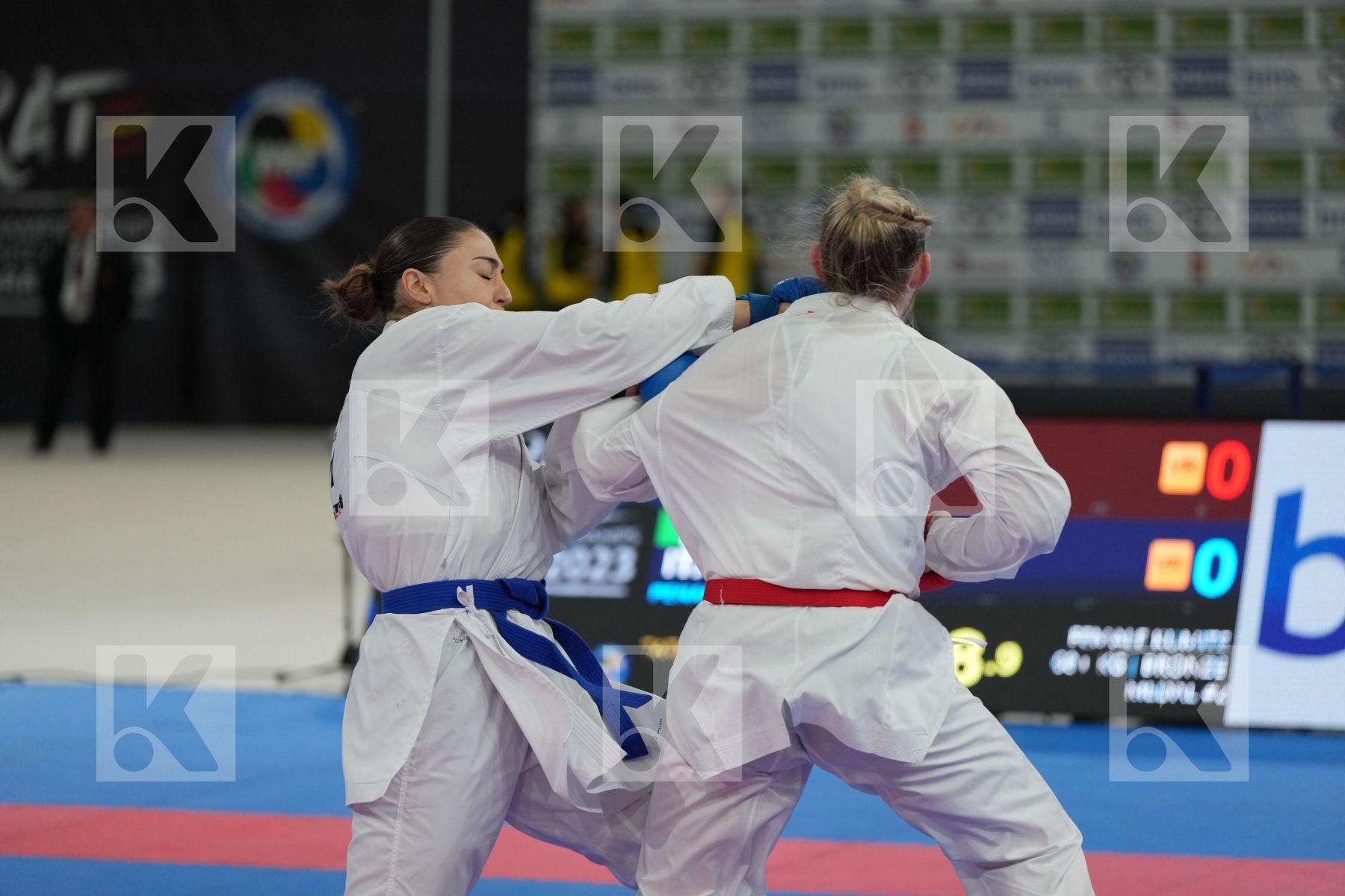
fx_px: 5380
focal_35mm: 144
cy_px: 448
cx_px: 672
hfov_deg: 14.3
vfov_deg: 9.5
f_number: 2.8
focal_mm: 144
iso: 1600
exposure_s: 1/1000
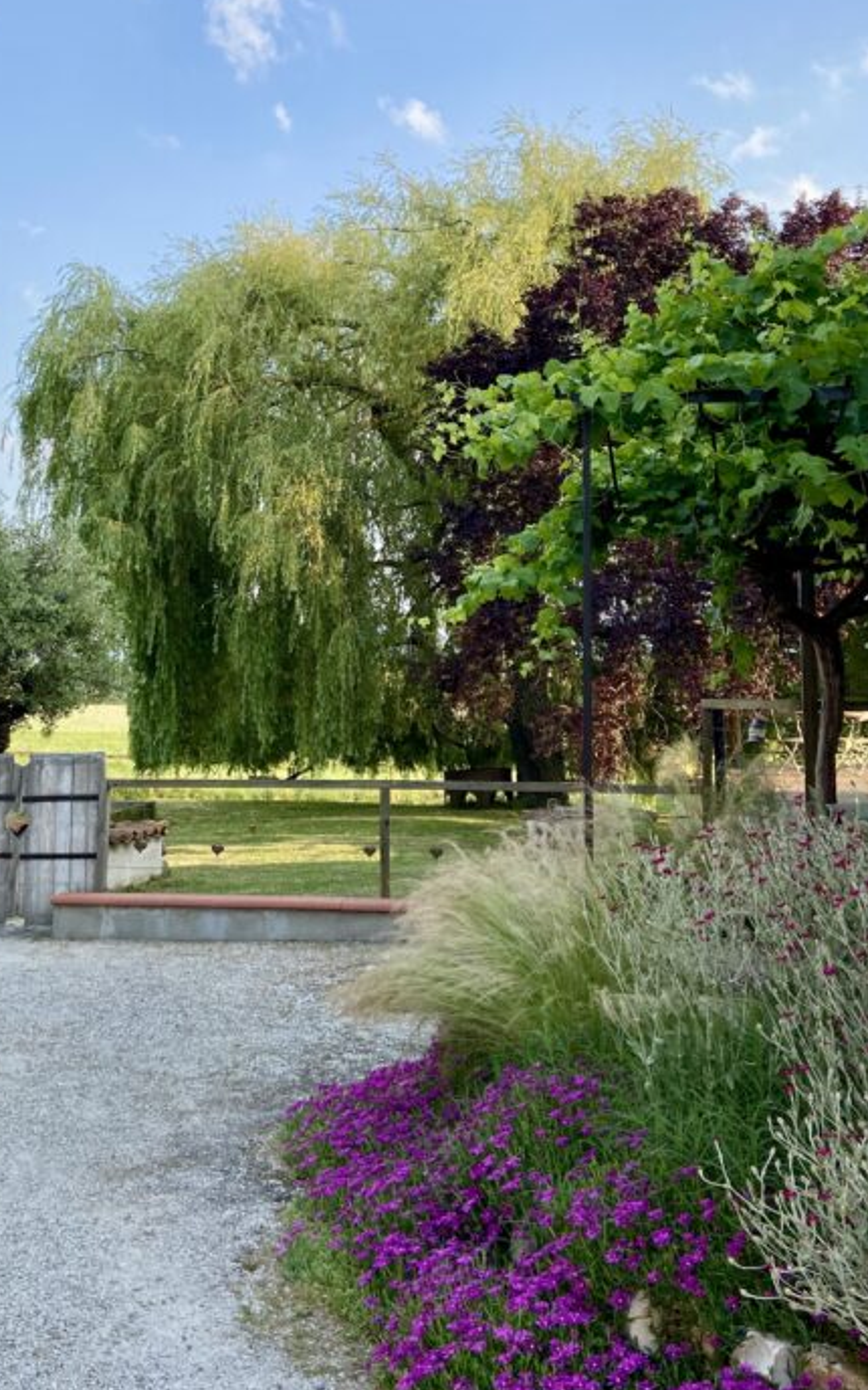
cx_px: 390
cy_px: 489
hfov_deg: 31.2
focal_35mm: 41
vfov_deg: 47.6
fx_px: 1552
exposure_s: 1/871
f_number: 1.8
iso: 32
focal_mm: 4.25
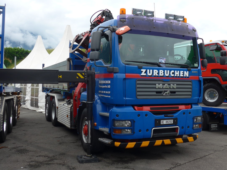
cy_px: 76
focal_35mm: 40
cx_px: 123
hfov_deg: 46.8
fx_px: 262
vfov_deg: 35.9
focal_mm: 7.5
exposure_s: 1/500
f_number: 2.8
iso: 80
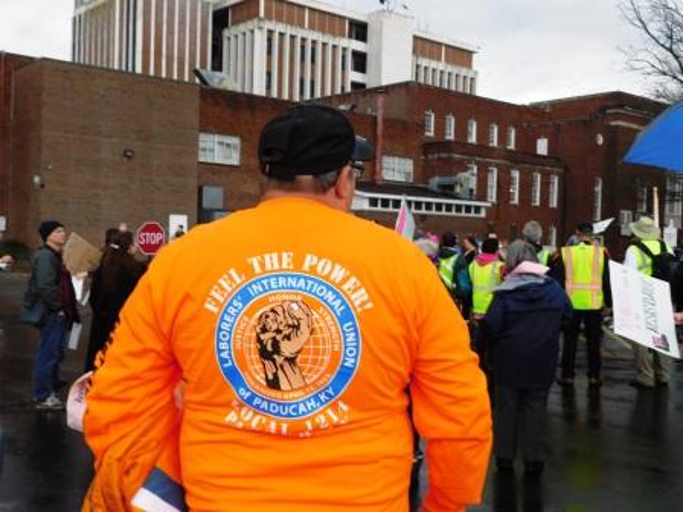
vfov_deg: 36.0
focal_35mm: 40
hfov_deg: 46.8
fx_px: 789
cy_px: 256
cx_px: 342
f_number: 3.6
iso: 125
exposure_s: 1/200
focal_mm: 7.1
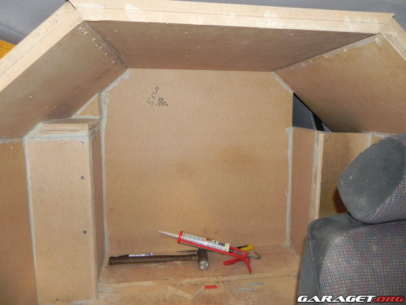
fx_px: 305
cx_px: 203
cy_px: 152
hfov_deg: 67.3
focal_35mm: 26
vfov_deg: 53.1
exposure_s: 1/30
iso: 200
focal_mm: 4.6
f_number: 2.8
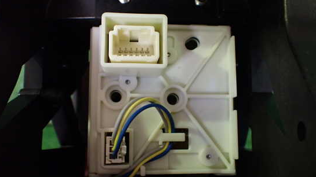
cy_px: 102
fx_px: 302
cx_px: 157
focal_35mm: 36
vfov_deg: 32.7
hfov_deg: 55.3
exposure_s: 1/80
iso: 800
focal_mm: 5.4
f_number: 2.3
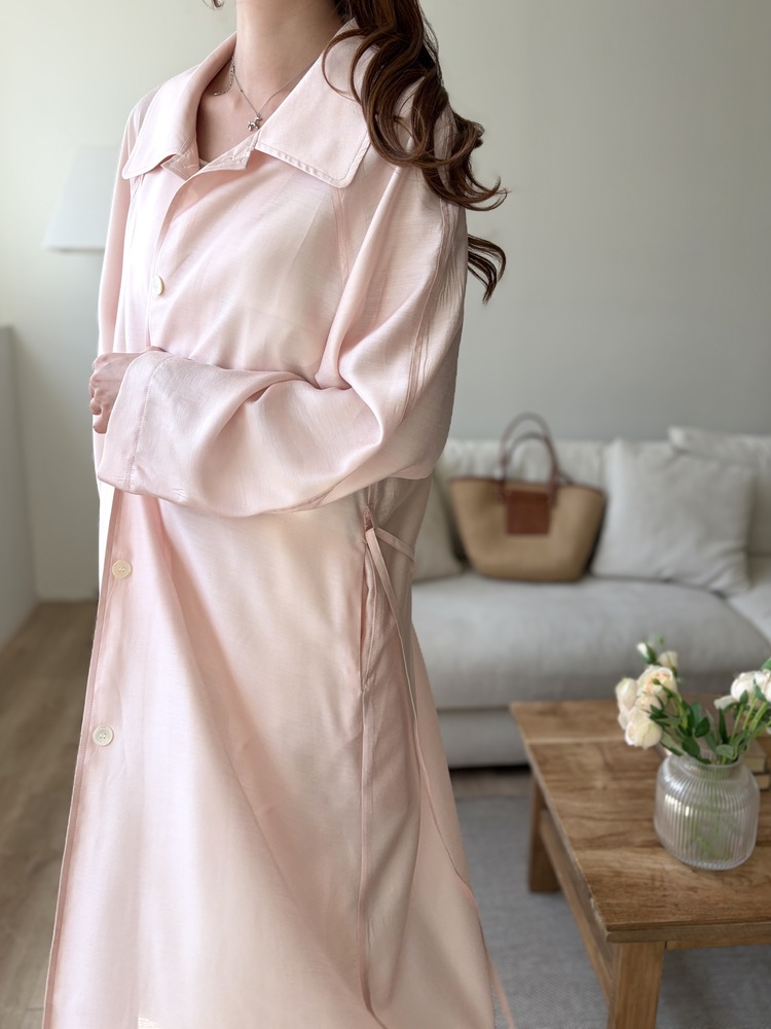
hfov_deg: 53.1
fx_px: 772
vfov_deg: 67.3
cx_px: 386
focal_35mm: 26
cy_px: 514
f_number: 1.6
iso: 40
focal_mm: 5.96
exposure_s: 1/276
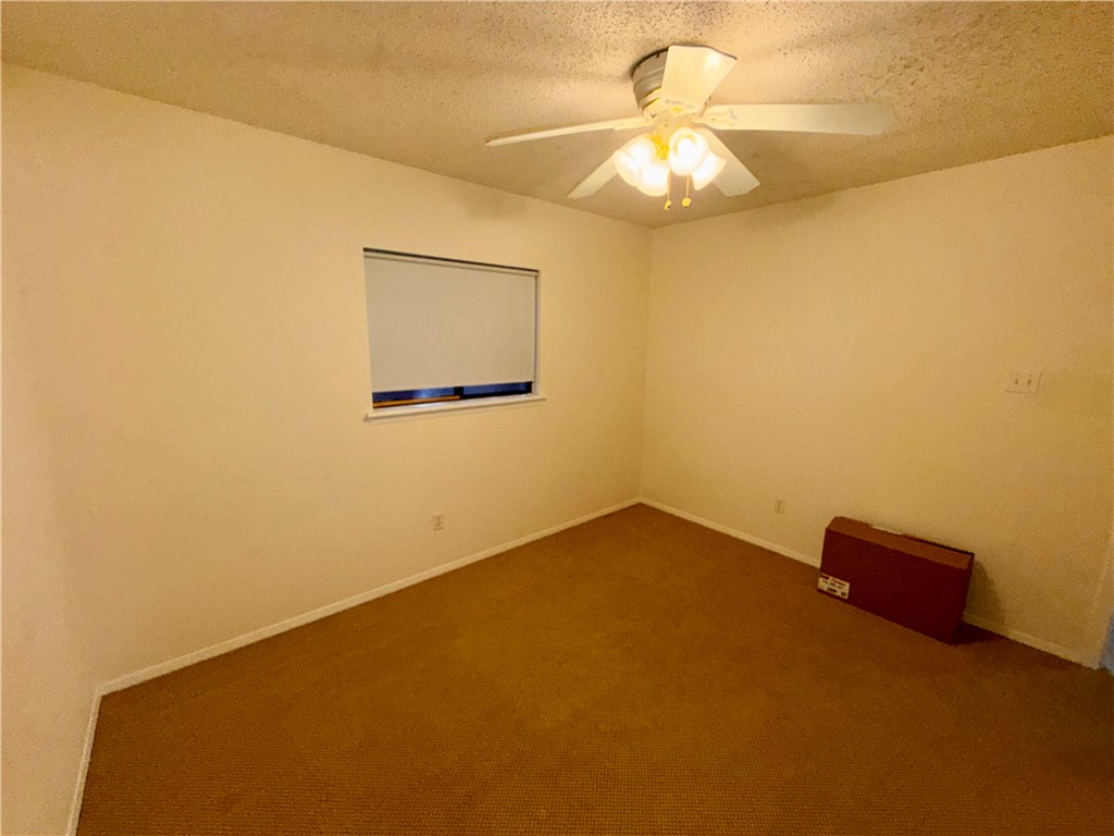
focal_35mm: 14
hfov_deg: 102.1
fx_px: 451
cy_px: 418
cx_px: 557
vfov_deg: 85.7
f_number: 2.2
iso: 100
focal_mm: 2.22
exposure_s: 1/120
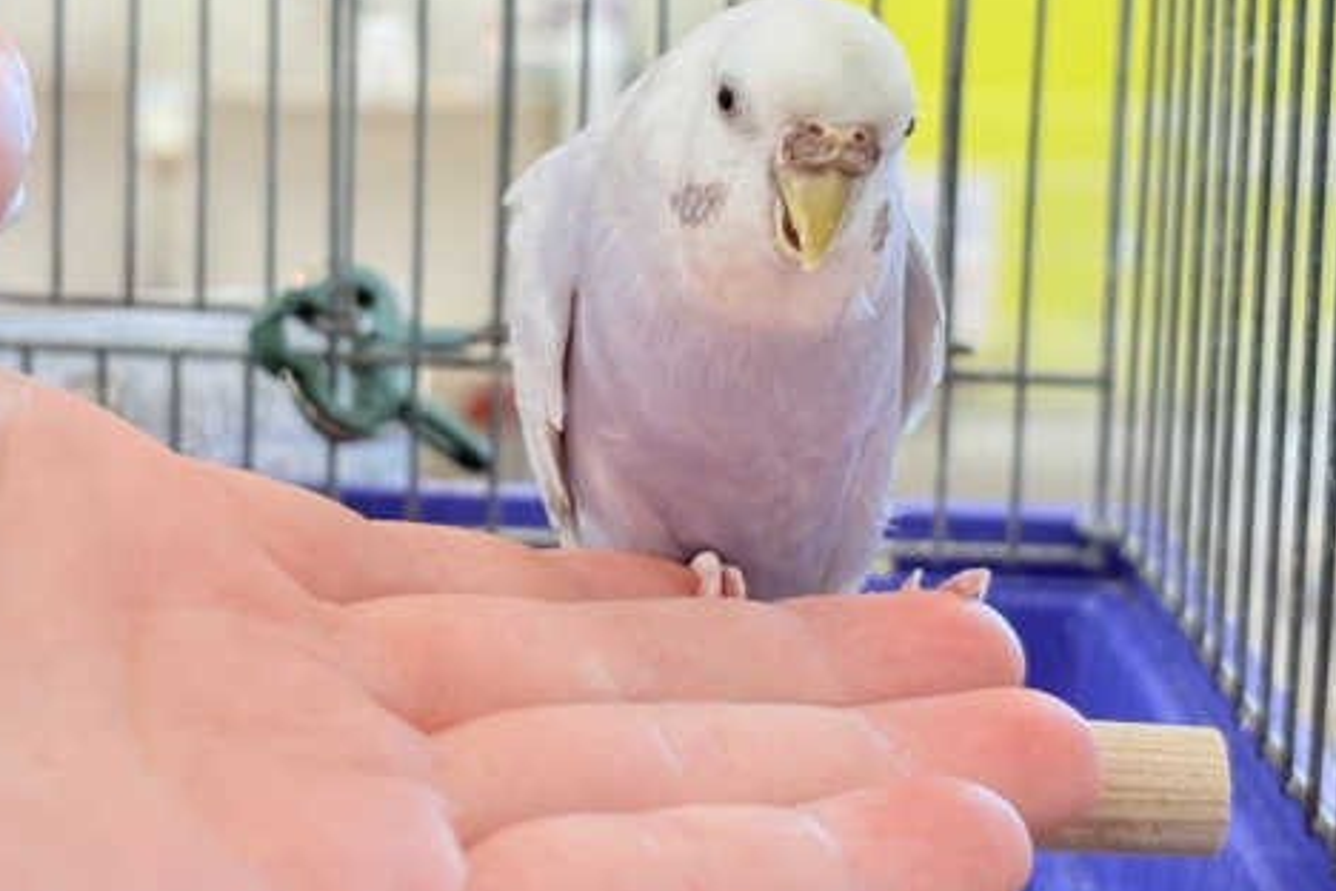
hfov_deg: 27.3
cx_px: 614
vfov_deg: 18.3
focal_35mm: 74
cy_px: 251
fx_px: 2746
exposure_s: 1/100
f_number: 1.6
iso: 100
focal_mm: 5.96
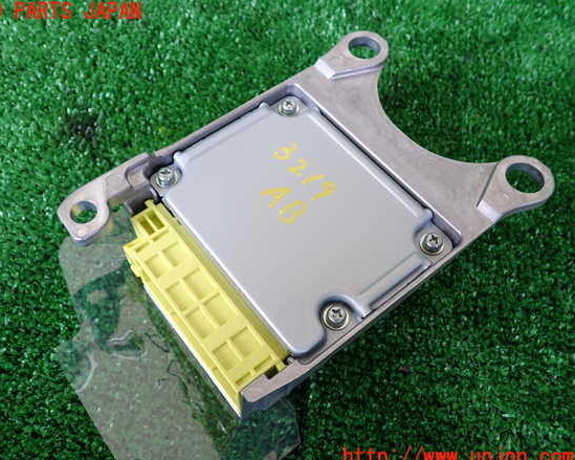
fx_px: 544
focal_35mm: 32
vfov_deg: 45.8
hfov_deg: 55.6
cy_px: 235
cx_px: 265
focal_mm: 5.4
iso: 160
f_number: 2.3
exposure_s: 1/125
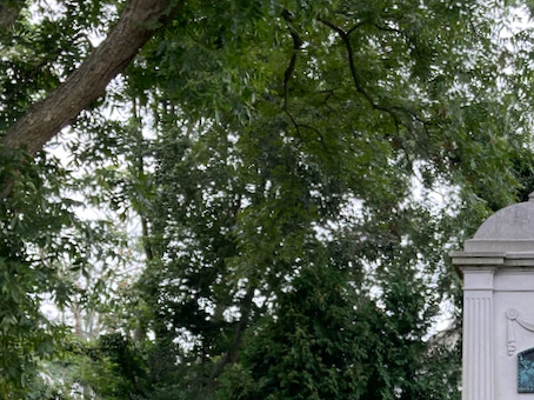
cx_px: 555
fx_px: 1218
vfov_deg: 18.1
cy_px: 412
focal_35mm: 79
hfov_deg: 23.5
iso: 20
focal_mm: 3.99
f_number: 1.8
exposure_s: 1/121
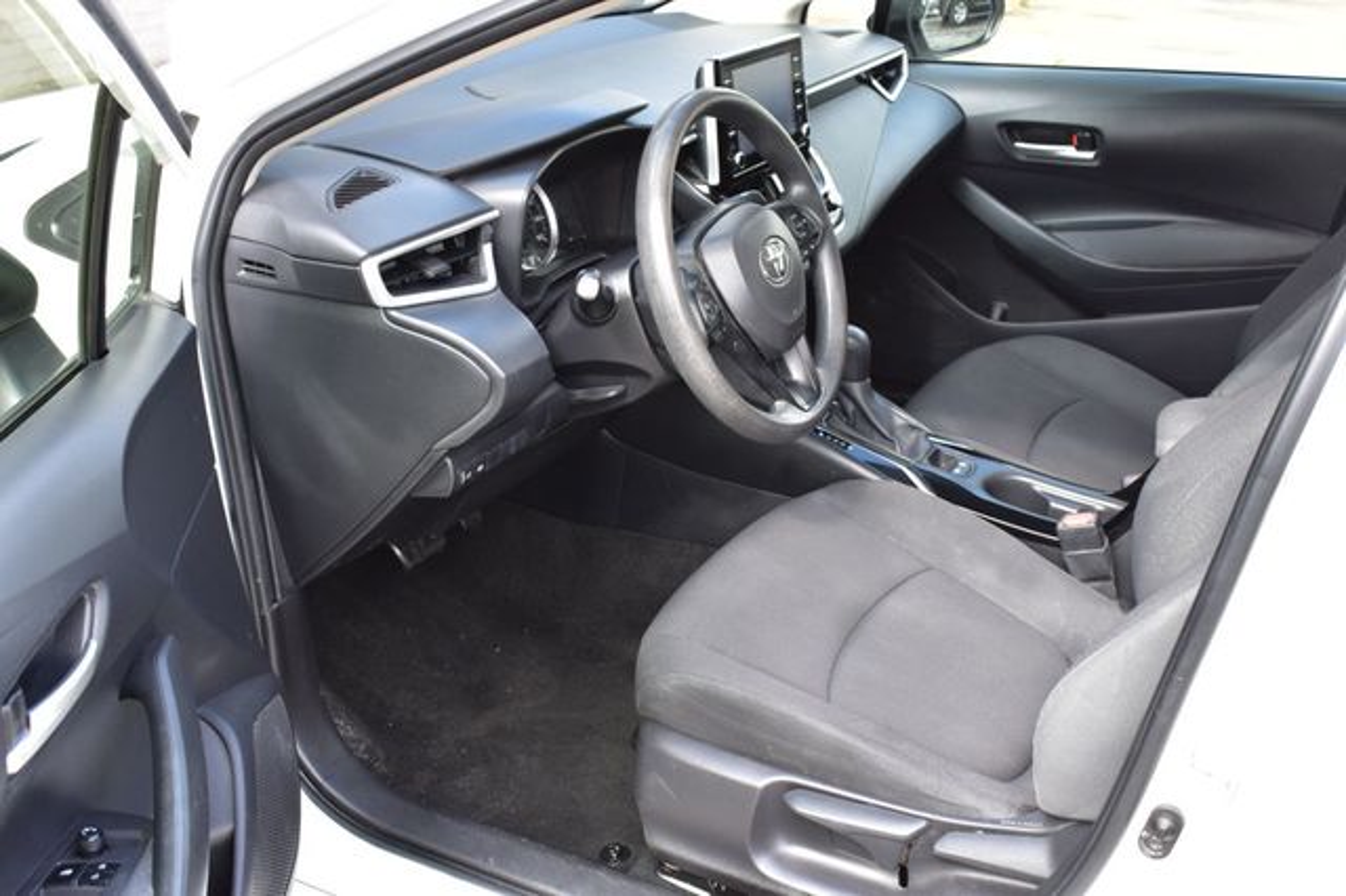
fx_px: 1457
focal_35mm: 39
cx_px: 673
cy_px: 448
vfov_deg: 34.2
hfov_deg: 49.6
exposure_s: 1/60
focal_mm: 26
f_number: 8
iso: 400
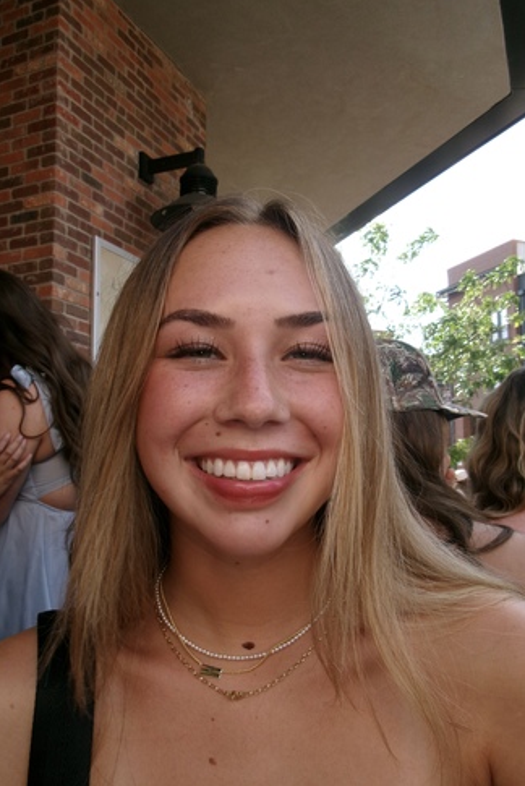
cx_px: 262
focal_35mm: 30
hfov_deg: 43.7
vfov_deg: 61.9
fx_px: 655
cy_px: 404
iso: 100
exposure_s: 1/180
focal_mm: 5.1
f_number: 3.9
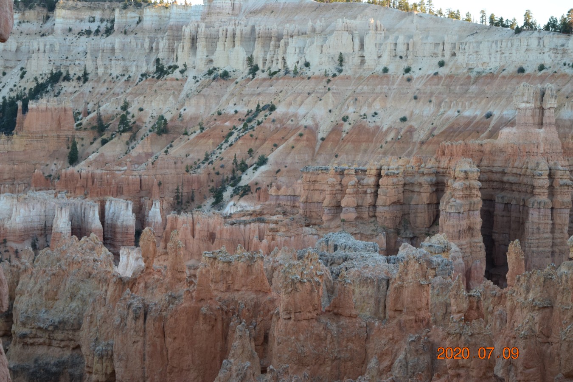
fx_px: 1313
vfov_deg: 16.6
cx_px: 286
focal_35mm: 82
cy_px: 191
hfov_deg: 24.6
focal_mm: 55
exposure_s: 1/125
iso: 800
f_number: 5.6
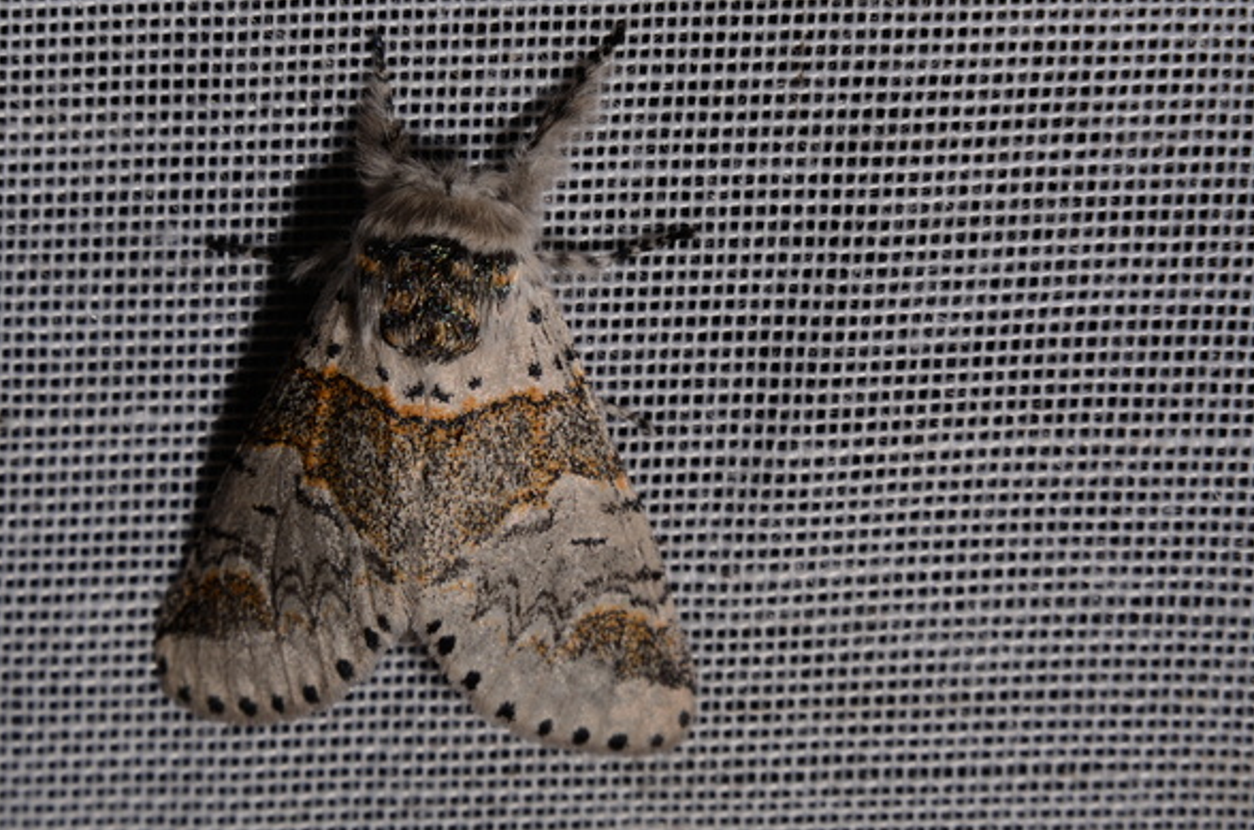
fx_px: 5965
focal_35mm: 172
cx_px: 433
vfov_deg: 8.0
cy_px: 420
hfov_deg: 12.0
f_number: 25
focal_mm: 85
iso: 100
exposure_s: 1/60
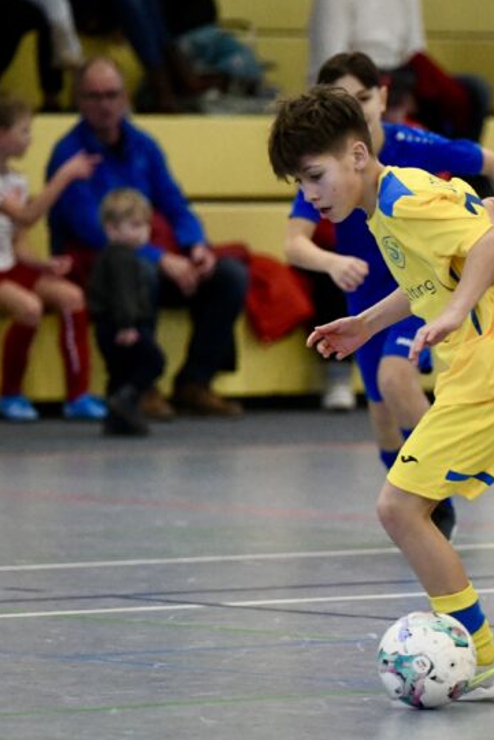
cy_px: 374
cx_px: 671
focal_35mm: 331
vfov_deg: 6.2
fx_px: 6808
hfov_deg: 4.1
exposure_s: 1/1600
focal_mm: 175
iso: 8000
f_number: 2.8
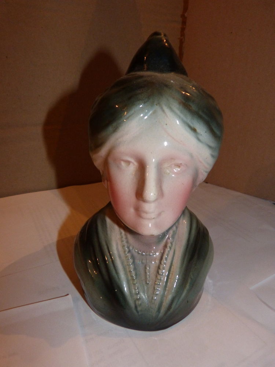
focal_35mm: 25
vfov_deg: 69.4
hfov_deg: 54.9
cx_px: 138
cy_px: 184
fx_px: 265
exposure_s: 1/40
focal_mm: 4.5
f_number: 2.8
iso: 500
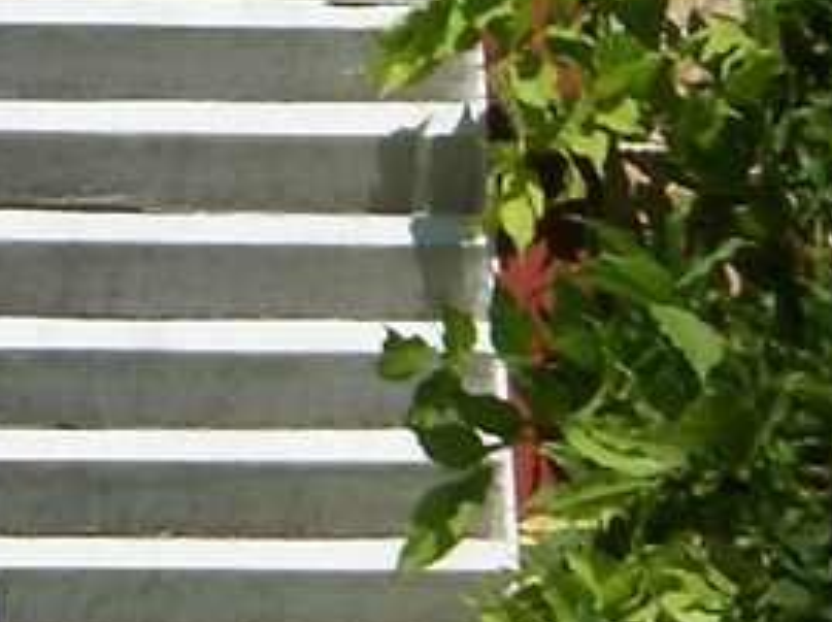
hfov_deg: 2.5
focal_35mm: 774
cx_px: -2388
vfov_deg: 1.9
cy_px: -935
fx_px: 18578
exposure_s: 1/160
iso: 100
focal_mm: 60
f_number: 13
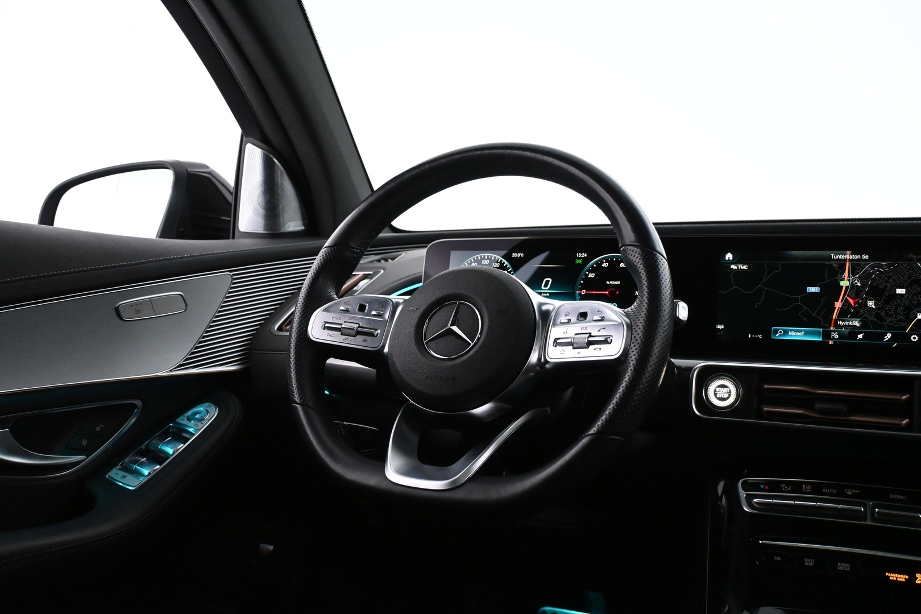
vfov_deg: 40.0
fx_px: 844
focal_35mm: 33
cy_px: 307
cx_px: 460
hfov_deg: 57.2
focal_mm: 22
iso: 5000
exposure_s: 1/60
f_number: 4
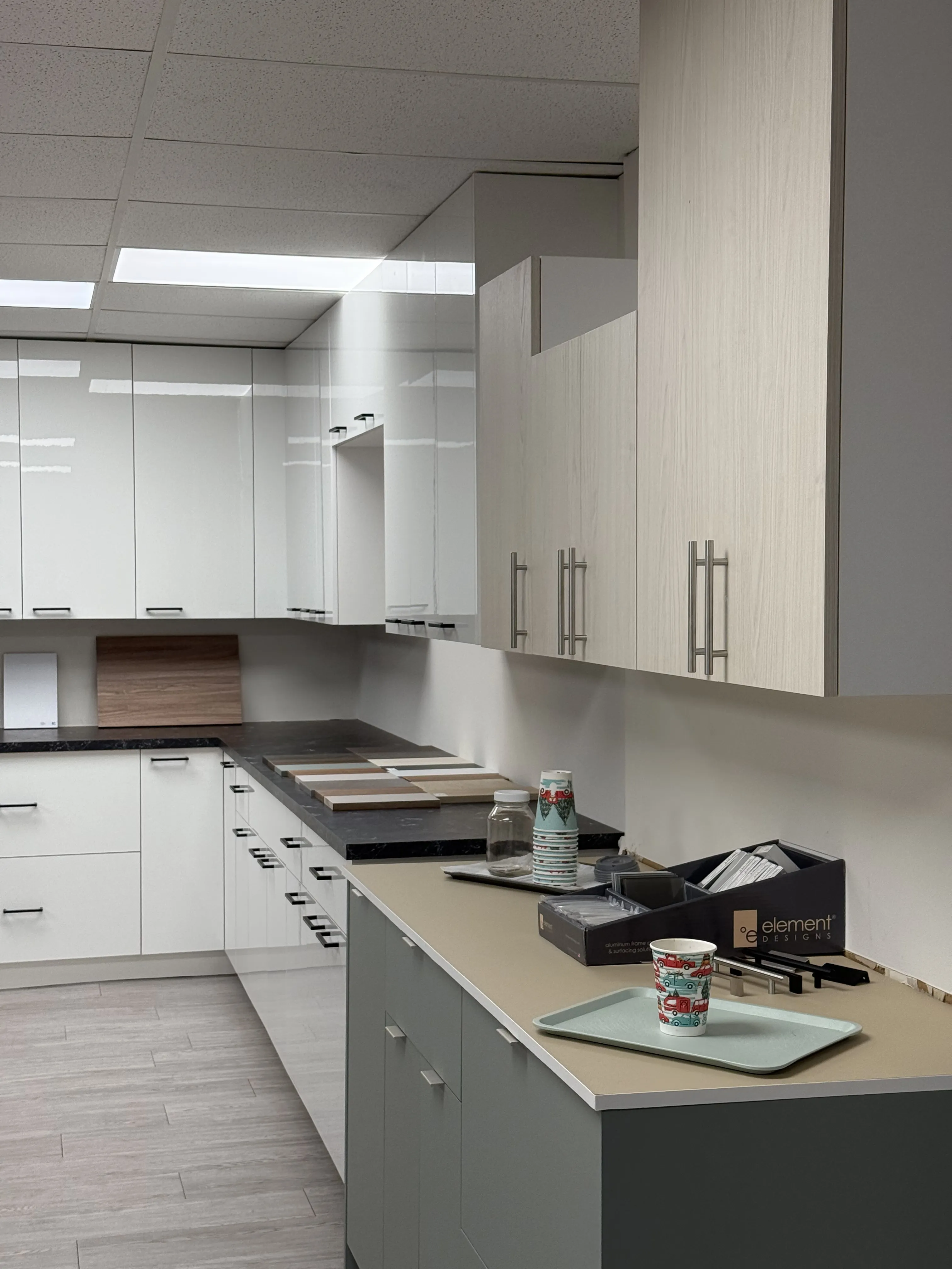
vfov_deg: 39.7
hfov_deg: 30.3
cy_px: 634
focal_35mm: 48
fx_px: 1760
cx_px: 476
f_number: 1.78
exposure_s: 1/240
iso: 125
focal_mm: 6.76
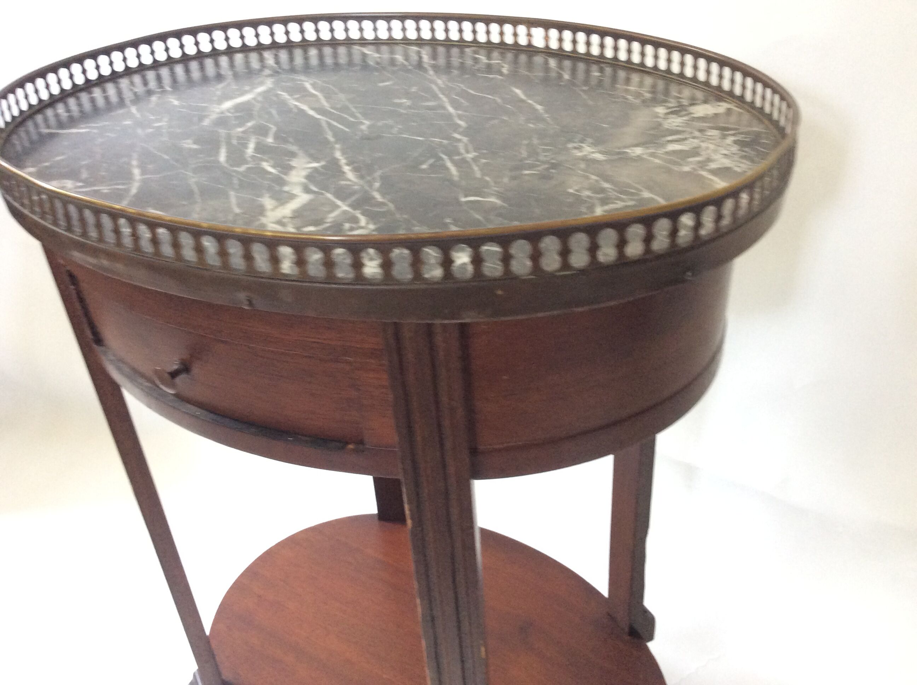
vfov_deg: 44.1
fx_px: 846
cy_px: 342
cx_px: 458
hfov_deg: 56.9
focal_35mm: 32
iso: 160
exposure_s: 1/25
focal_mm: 3.3
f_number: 2.4
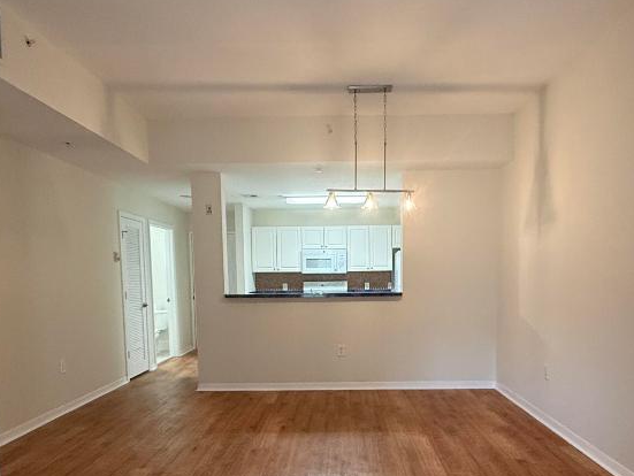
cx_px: 342
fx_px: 477
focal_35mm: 26
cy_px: 316
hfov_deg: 67.2
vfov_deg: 52.1
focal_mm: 2.22
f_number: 2.2
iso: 320
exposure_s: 1/60
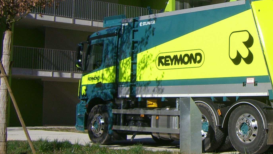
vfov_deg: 13.9
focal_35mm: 85
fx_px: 615
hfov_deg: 24.1
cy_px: -17
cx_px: 264
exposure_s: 1/800
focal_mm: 6.2
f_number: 4.3
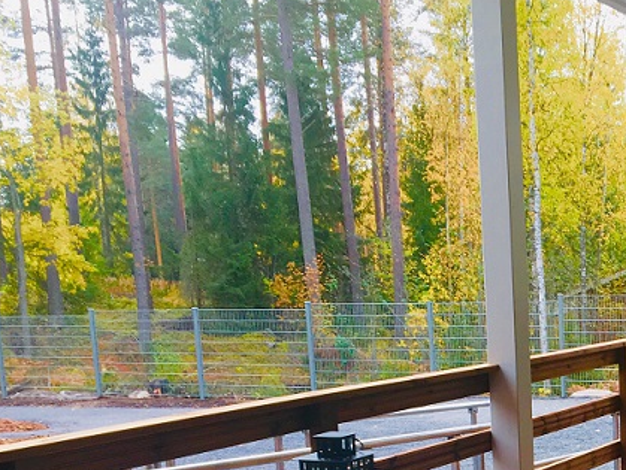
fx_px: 1213
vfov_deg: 21.2
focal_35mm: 67
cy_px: 474
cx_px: 669
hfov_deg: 26.8
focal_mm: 4.15
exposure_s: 1/129
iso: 25
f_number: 2.2
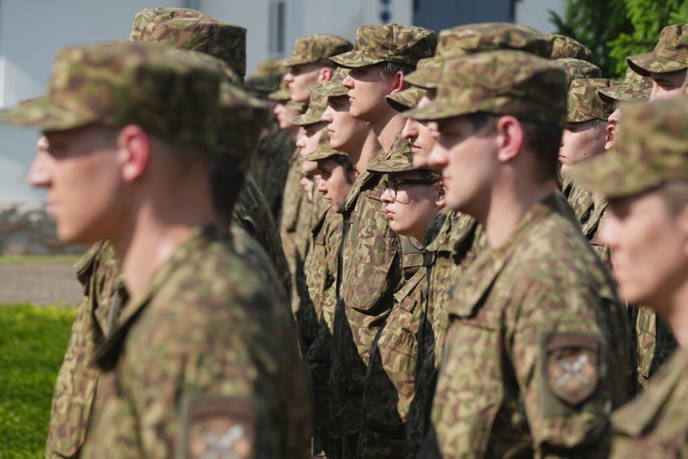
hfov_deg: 10.3
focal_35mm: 200
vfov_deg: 6.9
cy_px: 230
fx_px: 3822
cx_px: 344
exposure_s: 1/400
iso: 250
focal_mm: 200
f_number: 8
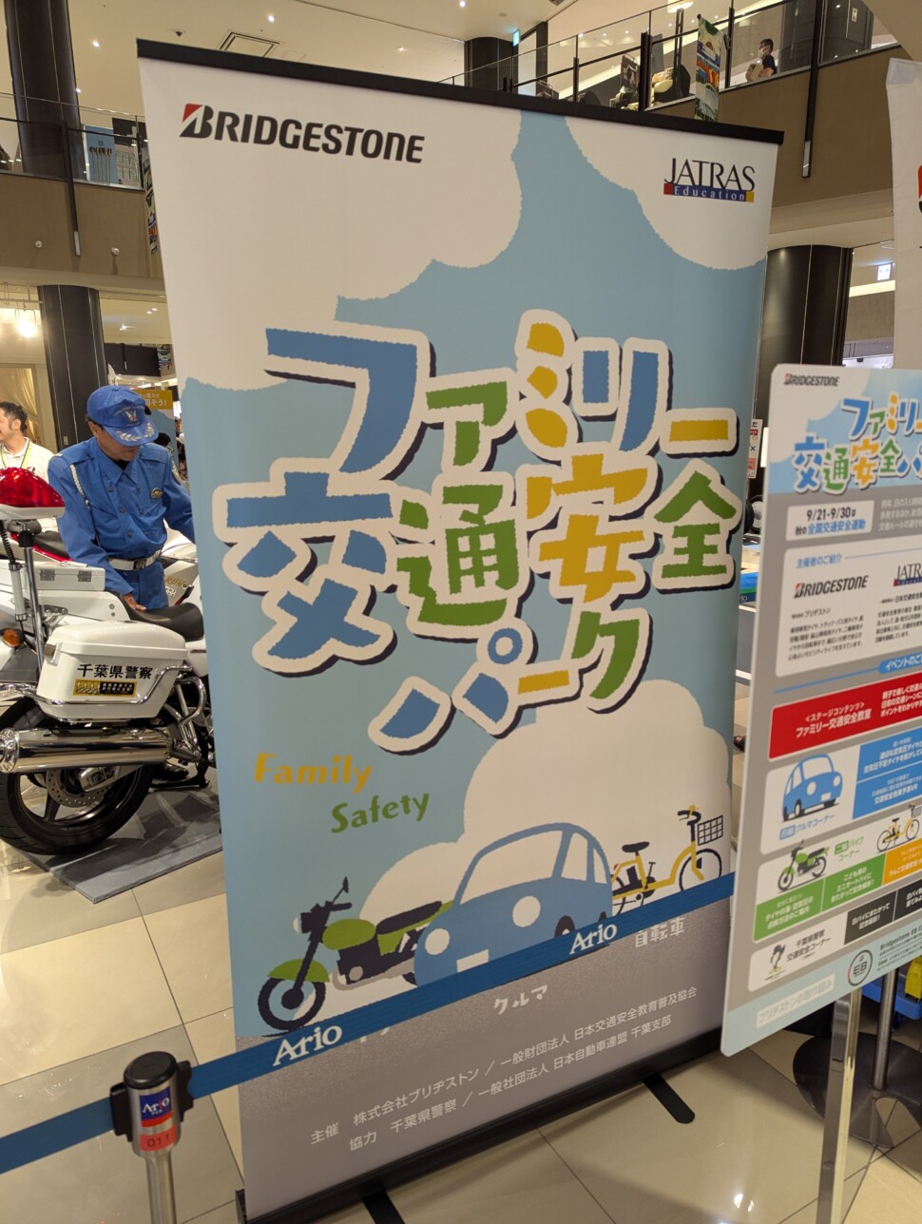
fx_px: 850
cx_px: 461
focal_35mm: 24
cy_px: 612
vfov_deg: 71.5
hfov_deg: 56.9
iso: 183
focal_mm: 6.81
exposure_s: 1/100
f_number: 1.85
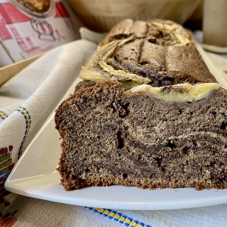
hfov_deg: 51.6
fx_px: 230
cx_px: 149
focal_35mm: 31
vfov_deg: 52.5
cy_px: 114
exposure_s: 1/50
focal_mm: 4.25
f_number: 1.8
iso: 80
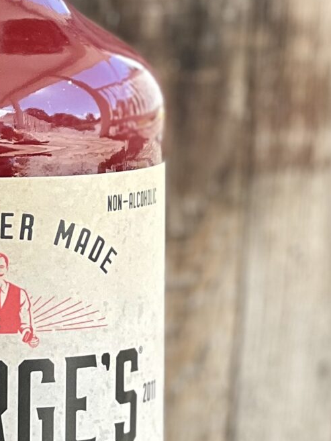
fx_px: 3824
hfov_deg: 4.9
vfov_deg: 6.6
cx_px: -160
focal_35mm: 300
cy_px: 324
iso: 40
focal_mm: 9
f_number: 2.8
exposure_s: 1/121
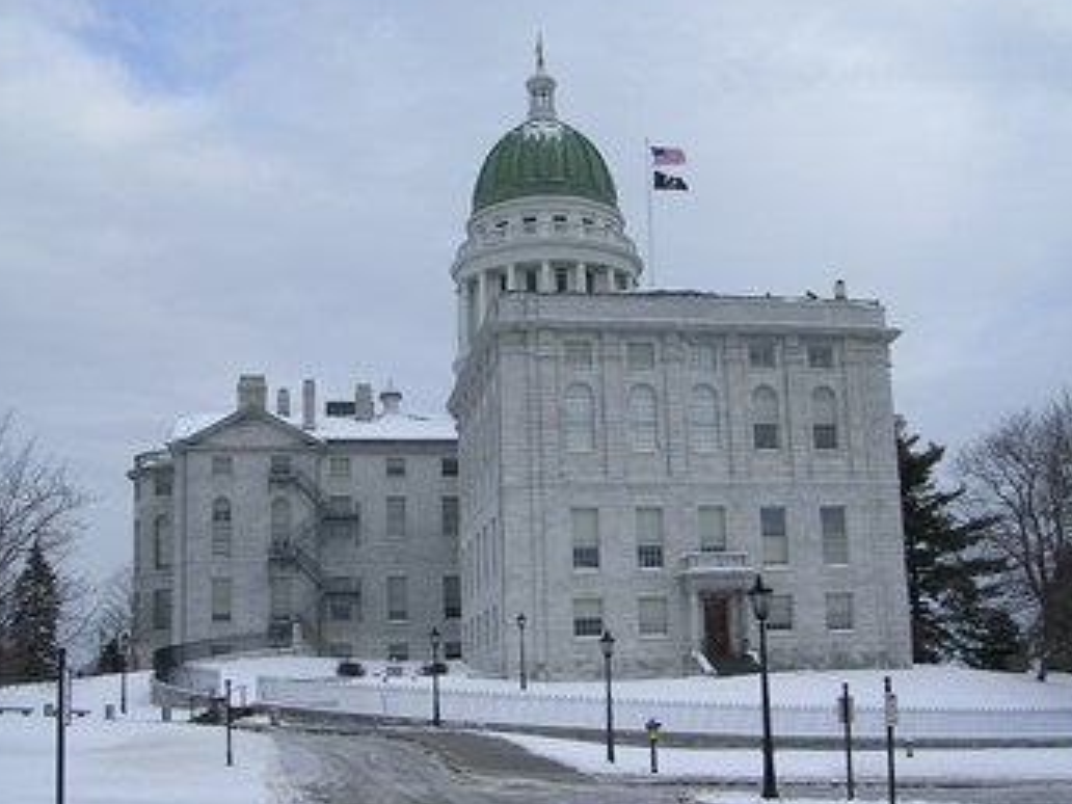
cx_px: 556
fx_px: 1332
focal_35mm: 43
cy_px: 418
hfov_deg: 43.8
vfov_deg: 33.6
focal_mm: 5.8
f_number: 2.8
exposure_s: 1/600
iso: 100
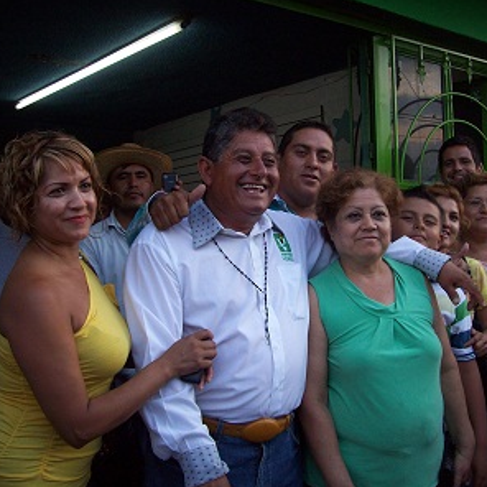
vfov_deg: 39.2
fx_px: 684
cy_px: 244
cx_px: 250
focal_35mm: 43
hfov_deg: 39.2
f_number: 2.7
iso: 80
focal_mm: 6
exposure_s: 1/88.8
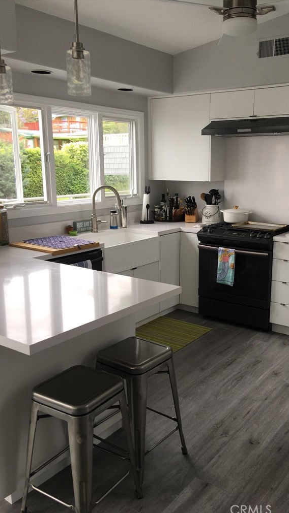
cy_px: 257
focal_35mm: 32
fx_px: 436
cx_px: 179
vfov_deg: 61.0
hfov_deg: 36.5
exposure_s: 1/60
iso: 25
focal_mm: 4.15
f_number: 2.2
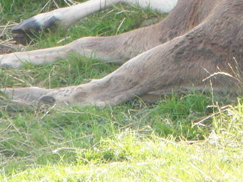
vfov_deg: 0.9
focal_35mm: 1653
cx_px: 403
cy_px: -126
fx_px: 11597
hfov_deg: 1.2
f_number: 8.4
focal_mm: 73.3
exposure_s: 1/30
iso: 100
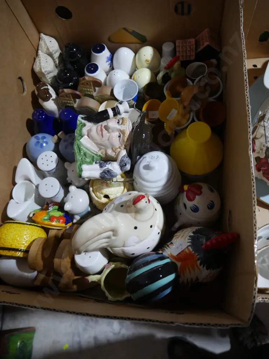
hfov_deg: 49.8
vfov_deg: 63.4
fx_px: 290
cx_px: 134
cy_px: 180
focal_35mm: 28
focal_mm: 14
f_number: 3.5
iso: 400
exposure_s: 1/60
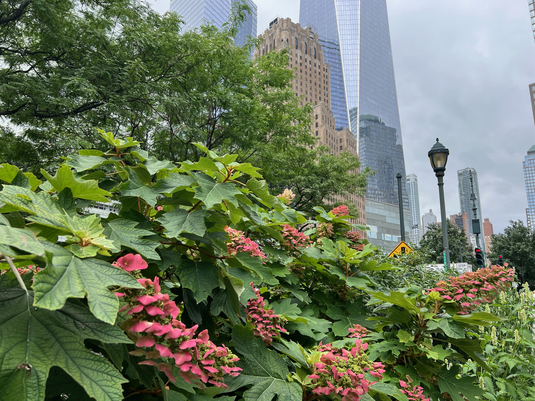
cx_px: 268
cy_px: 200
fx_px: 402
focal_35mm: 26
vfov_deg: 53.1
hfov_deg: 67.3
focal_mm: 5.7
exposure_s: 1/924
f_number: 1.5
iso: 50
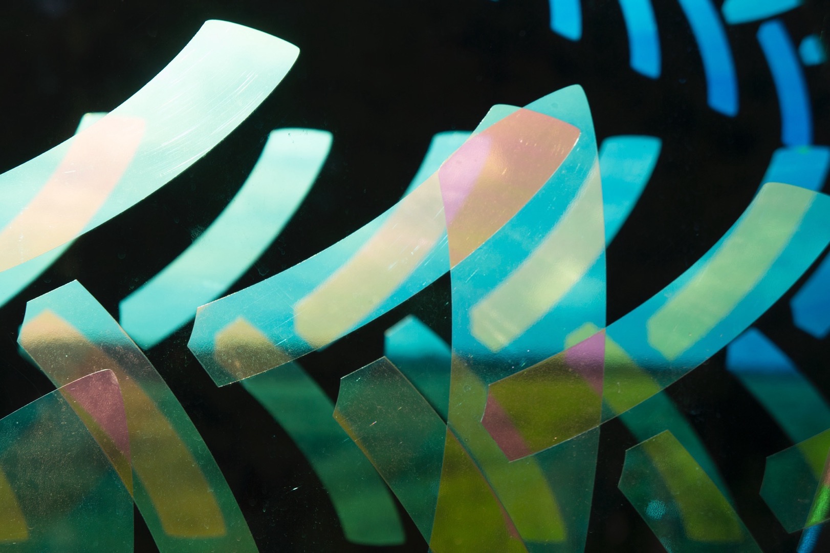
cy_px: 276
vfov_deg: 16.5
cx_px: 415
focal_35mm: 82
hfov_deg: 24.6
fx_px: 1901
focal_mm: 55
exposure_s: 1/500
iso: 200
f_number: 5.6
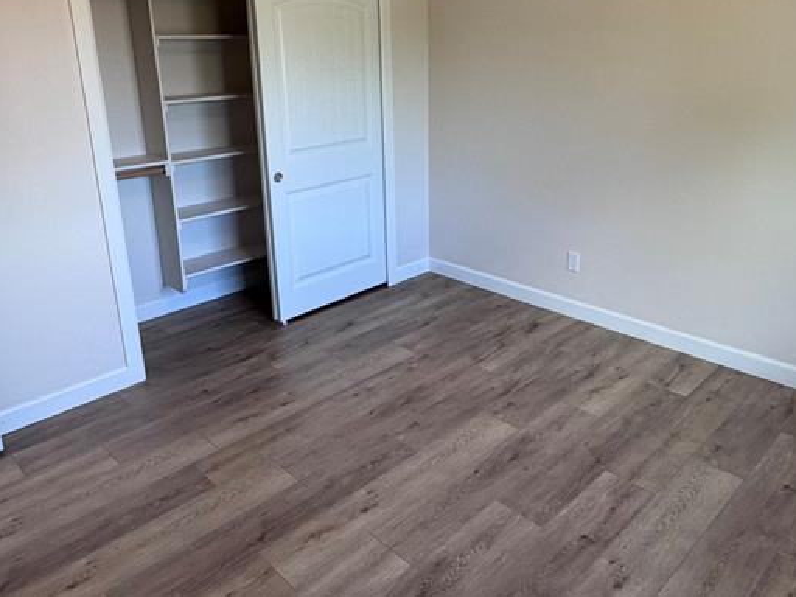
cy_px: 229
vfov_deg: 49.3
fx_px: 644
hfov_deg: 63.4
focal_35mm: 28
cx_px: 395
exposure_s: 1/120
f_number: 2.2
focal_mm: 2.22
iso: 125
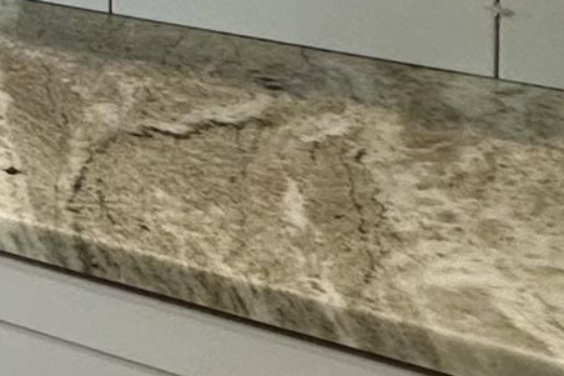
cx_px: -809
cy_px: -372
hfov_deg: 14.0
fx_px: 1550
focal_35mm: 99
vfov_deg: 12.3
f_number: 2.2
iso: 80
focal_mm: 2.22
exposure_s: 1/120
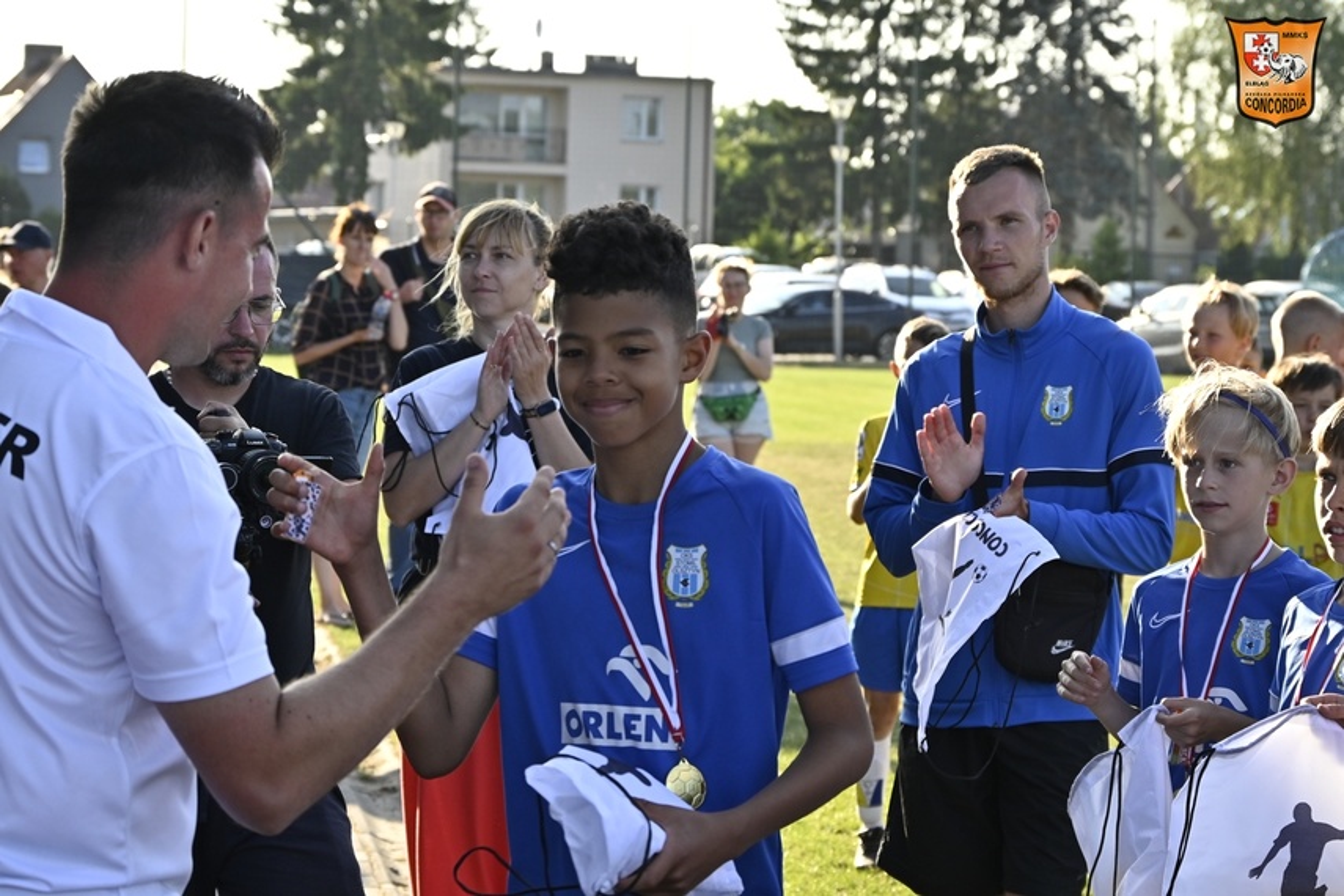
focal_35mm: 100
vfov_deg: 13.7
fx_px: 3733
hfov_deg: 20.4
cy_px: 448
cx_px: 672
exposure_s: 1/500
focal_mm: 67
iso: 320
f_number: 6
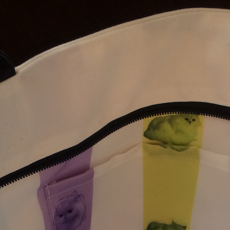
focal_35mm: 83
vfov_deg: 19.4
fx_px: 624
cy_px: 295
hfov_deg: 20.8
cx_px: 167
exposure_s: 1/33
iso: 40
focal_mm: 4.15
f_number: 2.2
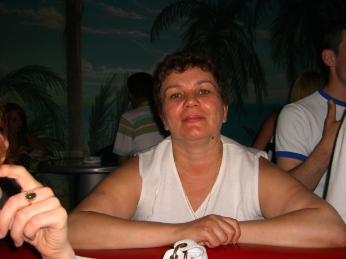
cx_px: 173
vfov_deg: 37.7
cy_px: 130
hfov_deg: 49.0
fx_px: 380
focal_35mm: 38
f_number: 2.8
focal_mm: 7.9
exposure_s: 1/60
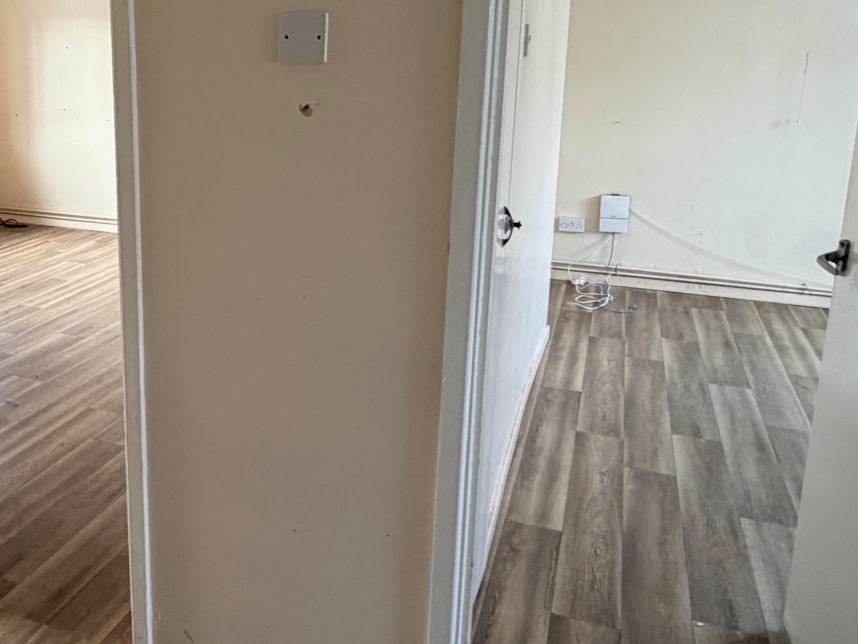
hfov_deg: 50.9
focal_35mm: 35
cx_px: 238
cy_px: 233
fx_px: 868
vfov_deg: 40.4
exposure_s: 1/62
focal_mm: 2.22
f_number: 2.2
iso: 320
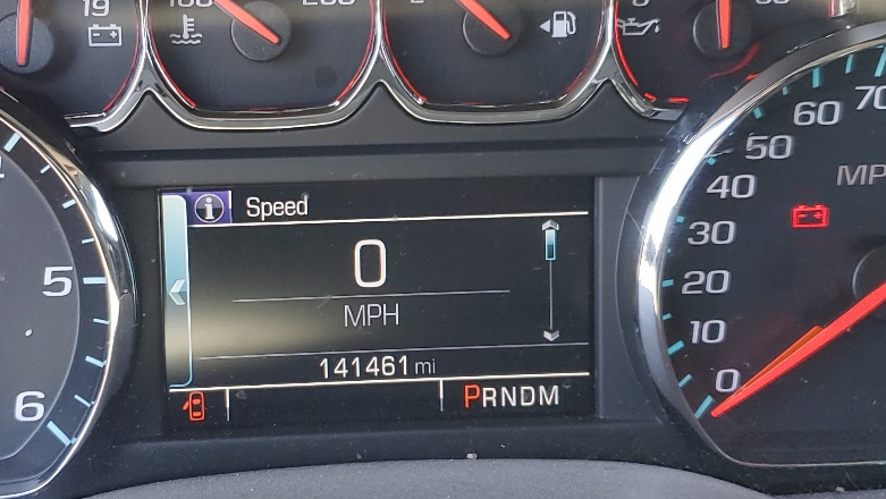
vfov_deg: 20.7
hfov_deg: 35.9
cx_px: 360
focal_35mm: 58
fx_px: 1363
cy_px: 229
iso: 61
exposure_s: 1/120
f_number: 1.5
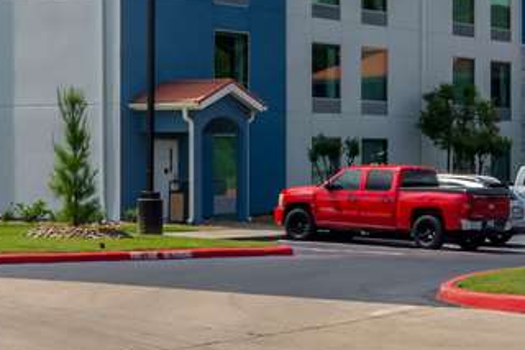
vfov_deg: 13.4
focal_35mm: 96
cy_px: -172
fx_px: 1399
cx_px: 421
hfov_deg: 21.0
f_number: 11
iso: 200
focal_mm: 20
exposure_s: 1/250
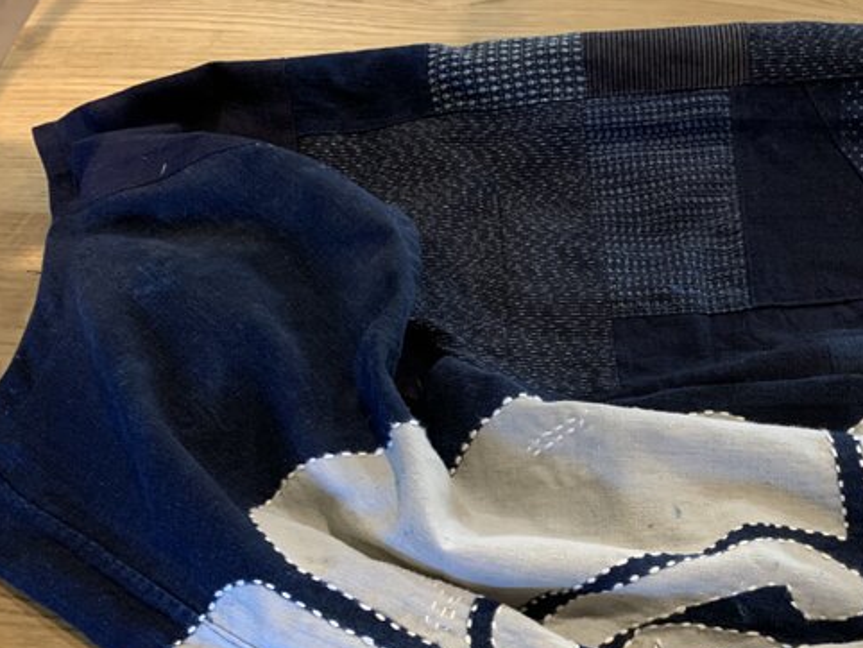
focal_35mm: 46
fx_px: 1147
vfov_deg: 30.7
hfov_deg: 40.2
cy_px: 530
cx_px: 633
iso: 200
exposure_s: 1/60
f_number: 1.8
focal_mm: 4.25
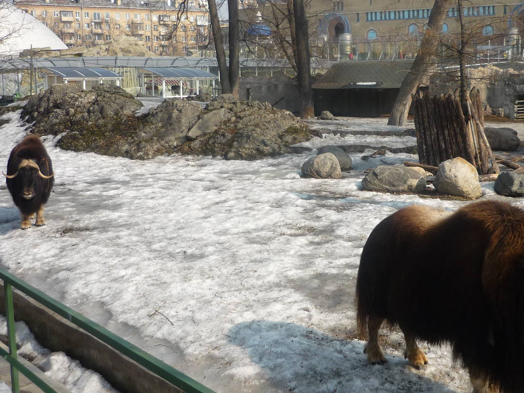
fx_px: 727
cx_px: 380
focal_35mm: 48
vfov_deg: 30.2
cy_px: 175
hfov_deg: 38.8
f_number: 2.8
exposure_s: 1/1000
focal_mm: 5.5
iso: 100
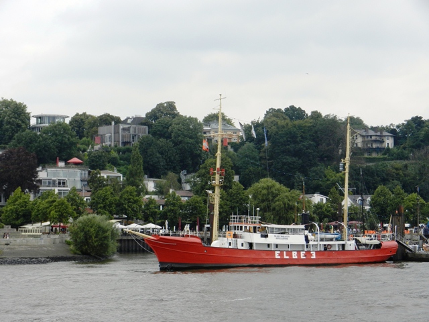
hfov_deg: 25.0
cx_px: 214
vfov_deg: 18.9
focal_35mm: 78
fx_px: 967
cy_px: 161
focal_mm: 14.1
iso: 160
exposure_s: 1/640
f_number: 4.8
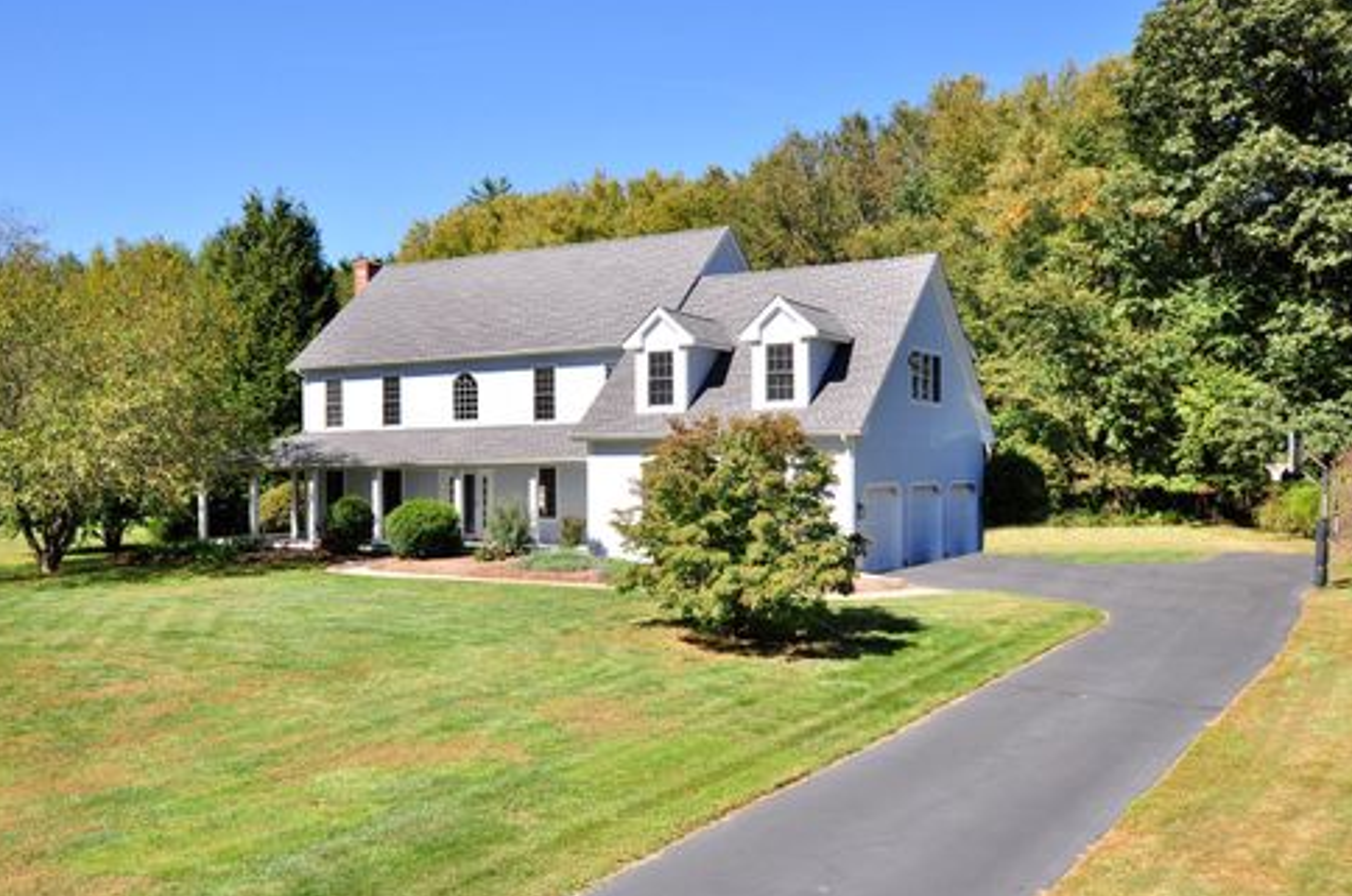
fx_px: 1162
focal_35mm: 31
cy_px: 447
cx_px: 668
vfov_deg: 42.2
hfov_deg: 60.4
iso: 320
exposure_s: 1/400
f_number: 8
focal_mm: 20
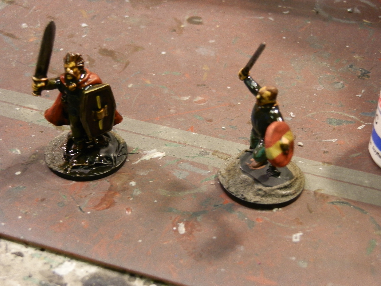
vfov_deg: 24.0
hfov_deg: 31.7
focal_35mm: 61
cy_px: 143
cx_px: 190
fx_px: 671
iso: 200
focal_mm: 10.99
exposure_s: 1/8
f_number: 3.7
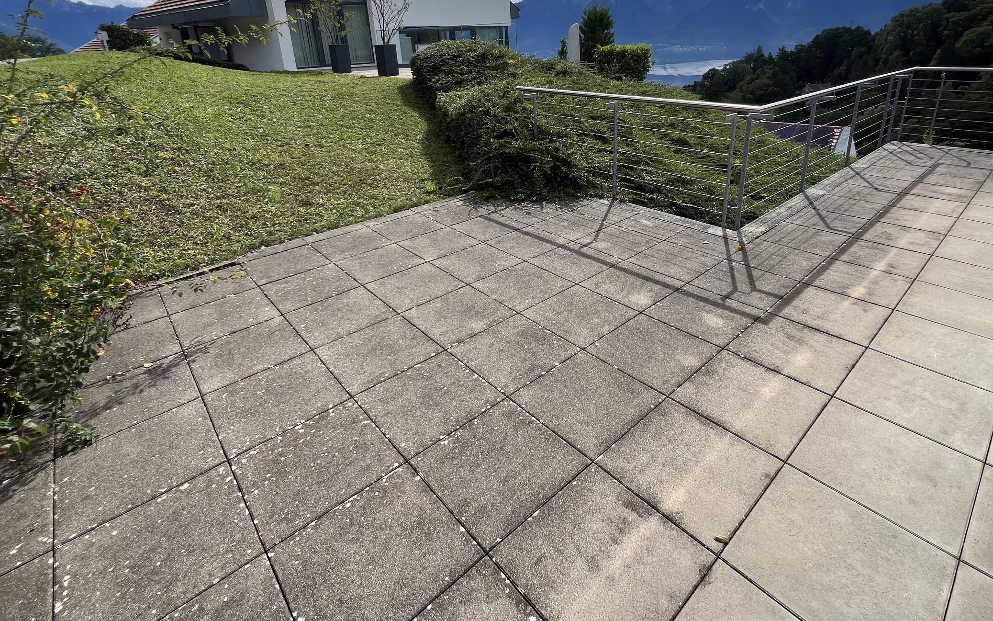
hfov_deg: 94.2
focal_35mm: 17
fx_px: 460
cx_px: 537
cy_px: 210
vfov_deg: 66.3
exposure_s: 1/797
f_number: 1.8
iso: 32
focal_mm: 1.57
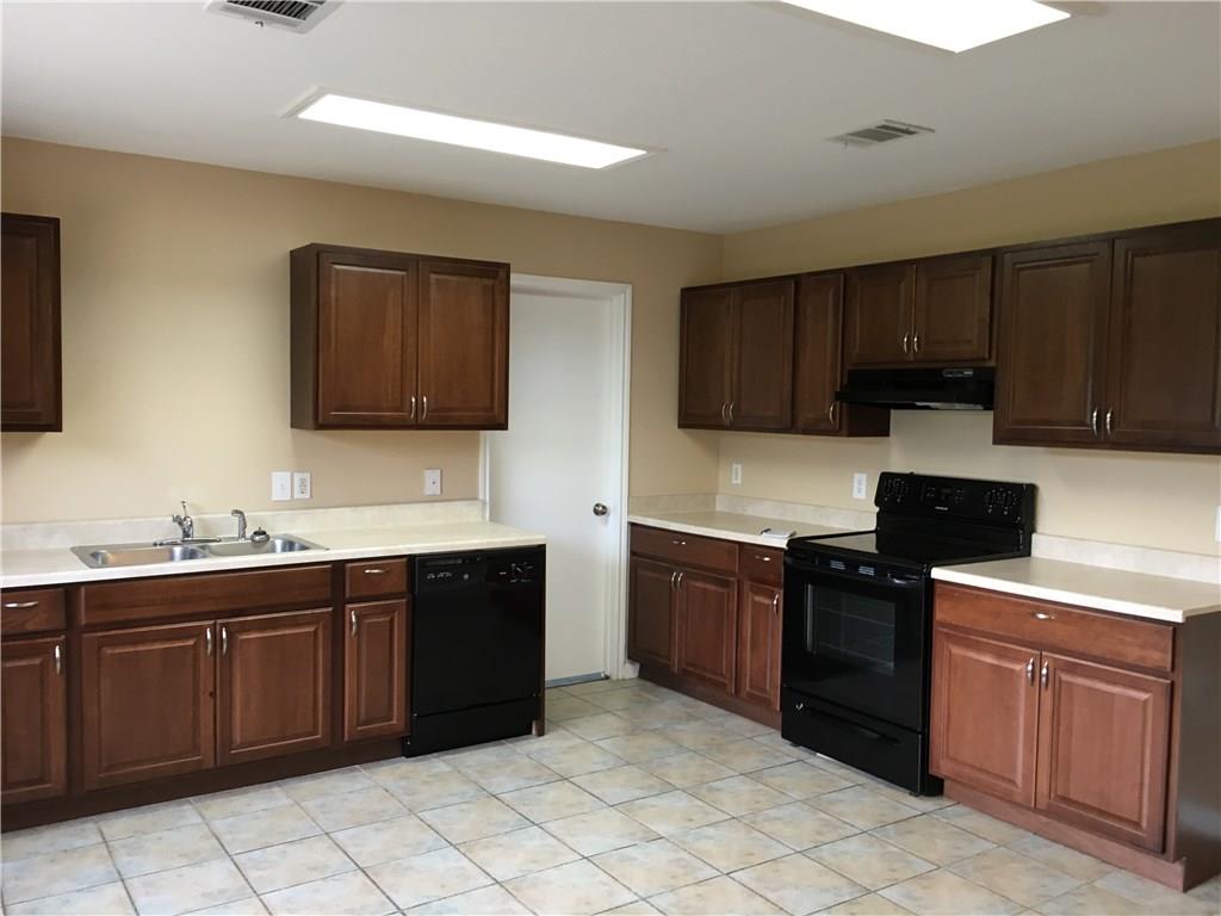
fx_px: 1023
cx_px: 610
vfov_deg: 48.2
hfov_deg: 61.7
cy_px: 458
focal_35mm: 29
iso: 80
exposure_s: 1/30
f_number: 2.2
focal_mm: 4.15
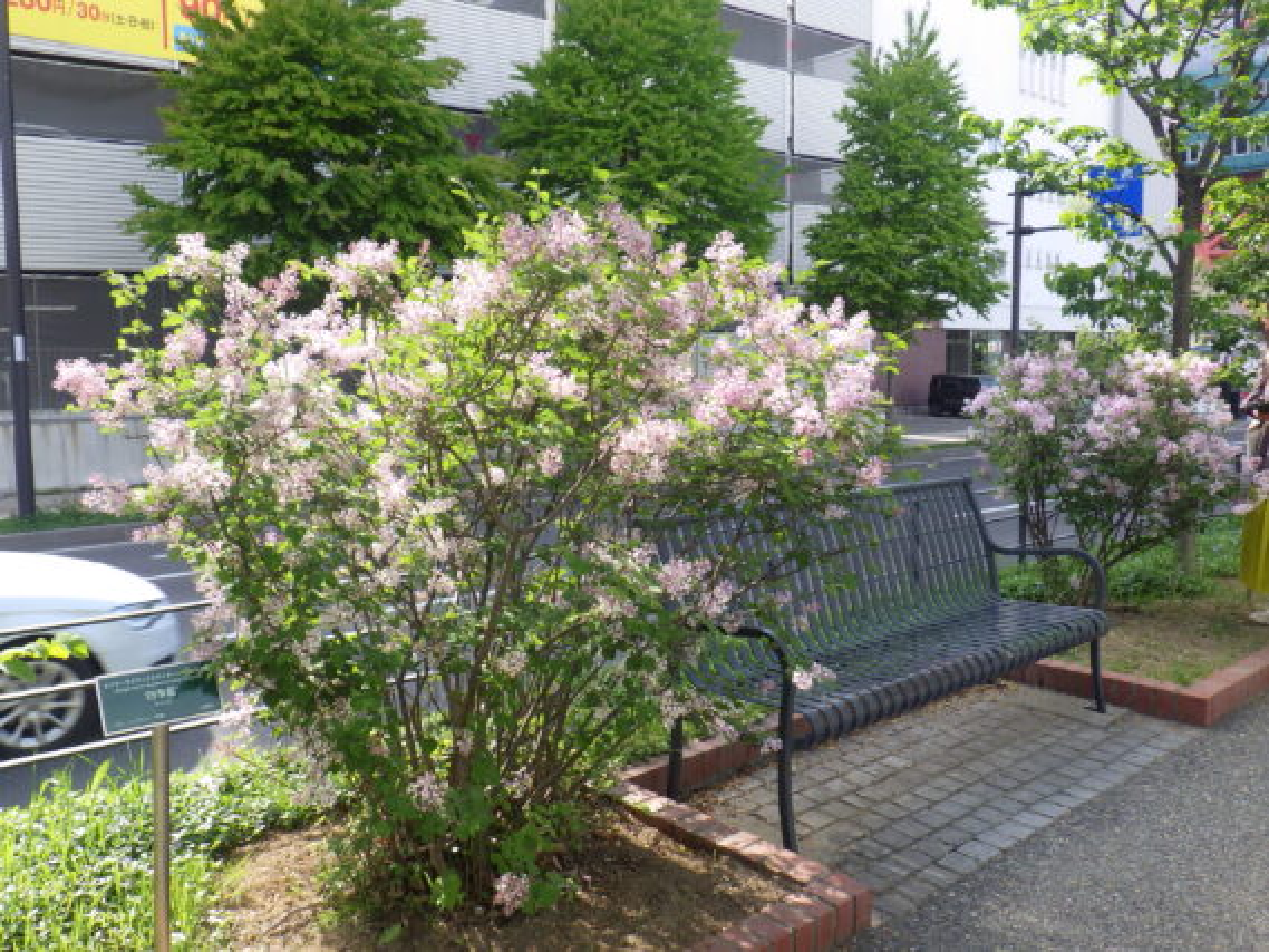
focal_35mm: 28
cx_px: 634
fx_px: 1027
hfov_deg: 63.4
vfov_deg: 49.8
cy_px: 476
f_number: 4.2
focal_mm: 5
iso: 125
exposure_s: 1/160
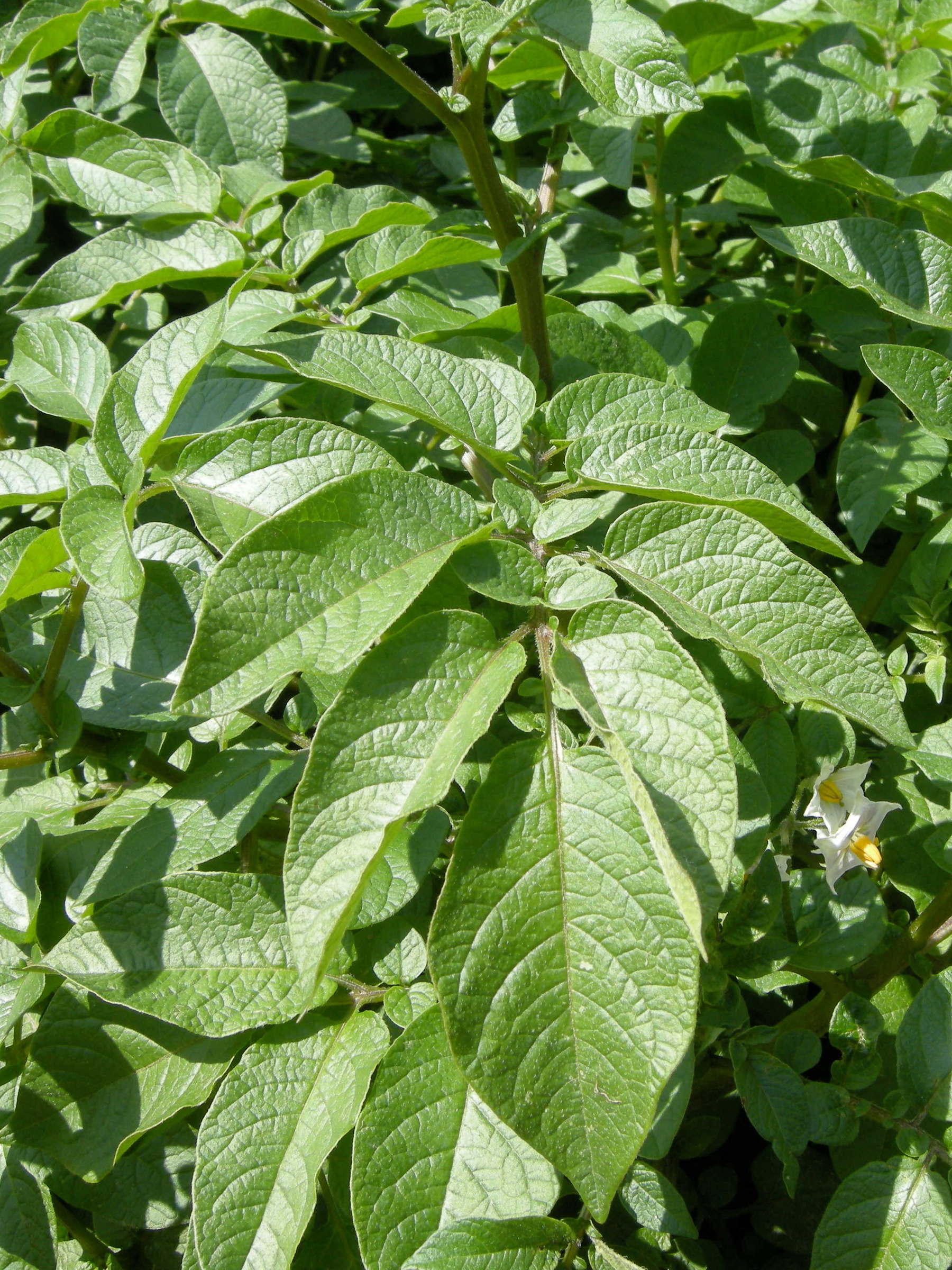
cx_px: 476
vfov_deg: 52.6
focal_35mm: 35
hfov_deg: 40.7
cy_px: 635
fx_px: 1283
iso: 64
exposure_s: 1/173
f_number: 4.8
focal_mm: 7.5
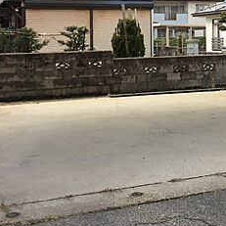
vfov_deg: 23.7
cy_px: 26
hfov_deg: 23.4
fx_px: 524
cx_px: 220
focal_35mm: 71
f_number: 2.2
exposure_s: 1/359
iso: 32
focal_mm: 4.15
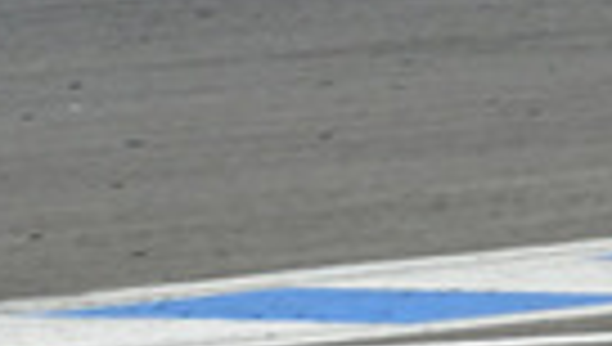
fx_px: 29971
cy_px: -836
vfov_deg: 0.7
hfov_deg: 1.2
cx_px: 1773
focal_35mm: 1844
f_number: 10
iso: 250
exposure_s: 1/640
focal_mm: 200
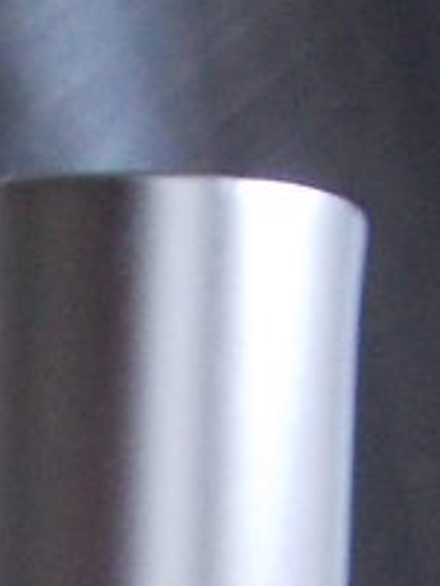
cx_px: -606
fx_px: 4825
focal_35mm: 285
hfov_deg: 5.1
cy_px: 1445
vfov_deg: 6.6
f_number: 3.3
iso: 200
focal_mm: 6.1
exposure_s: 1/25
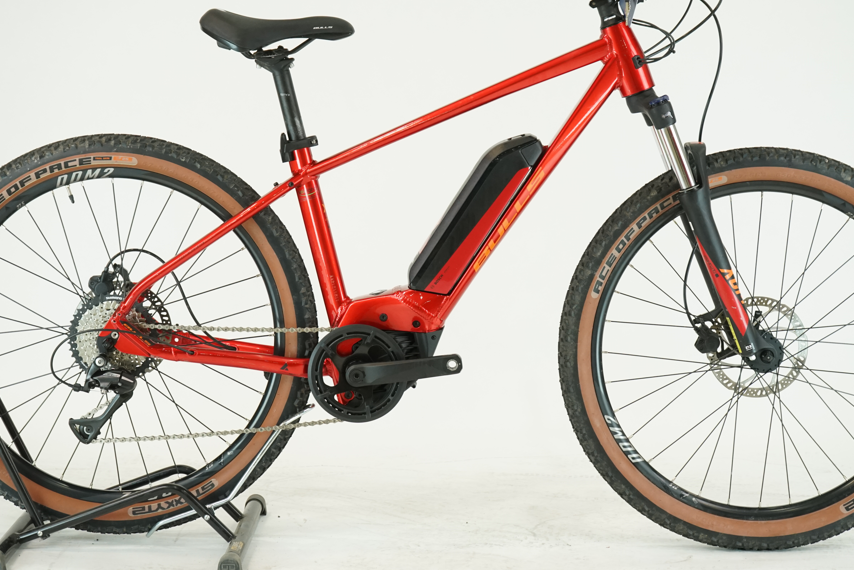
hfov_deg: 26.3
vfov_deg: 17.7
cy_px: 219
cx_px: 442
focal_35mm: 77
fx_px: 1827
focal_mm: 61
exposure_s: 1/200
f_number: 6.3
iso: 1600
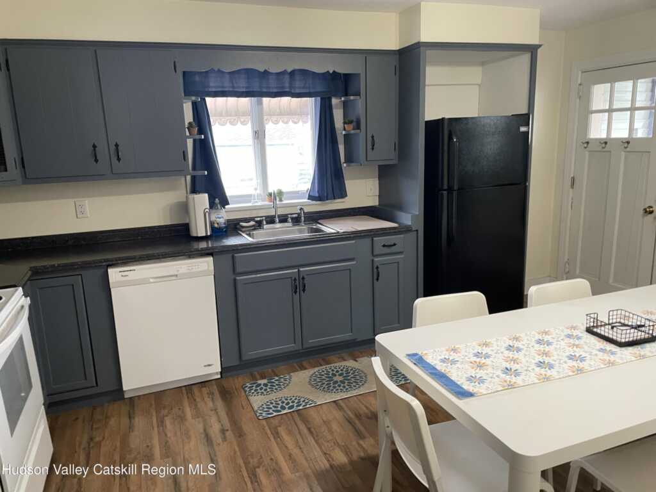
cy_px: 246
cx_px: 328
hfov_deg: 67.3
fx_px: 493
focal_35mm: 26
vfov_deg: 53.1
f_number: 1.6
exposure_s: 1/60
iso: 160
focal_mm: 4.2
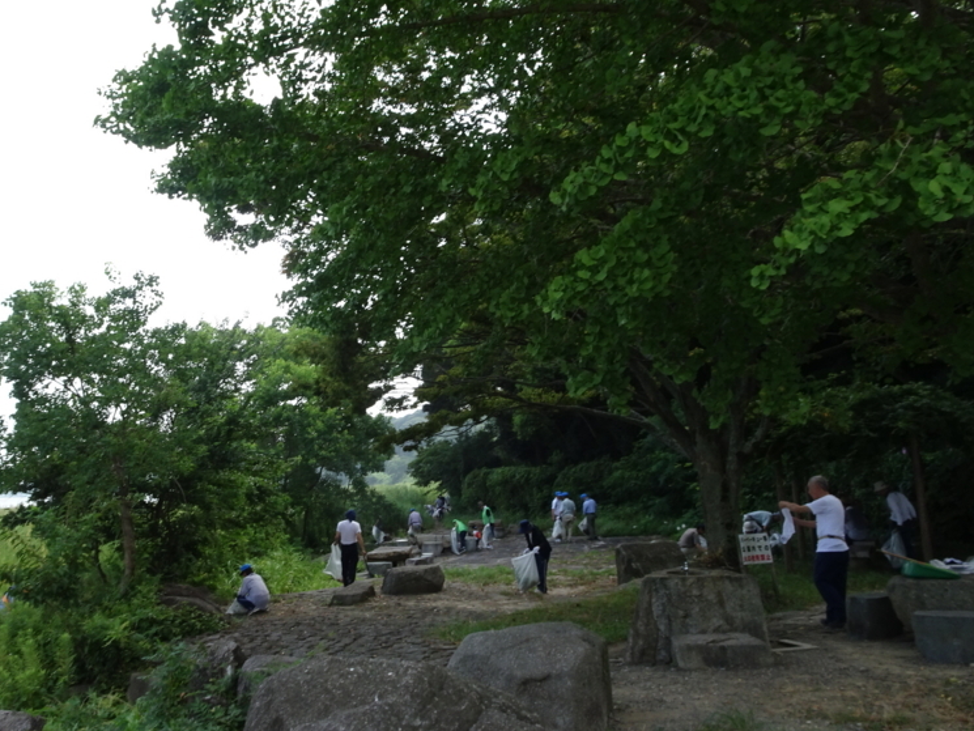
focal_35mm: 33
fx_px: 929
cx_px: 335
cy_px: 343
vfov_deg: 42.9
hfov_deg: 54.4
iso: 80
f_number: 4
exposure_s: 1/250
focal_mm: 4.12
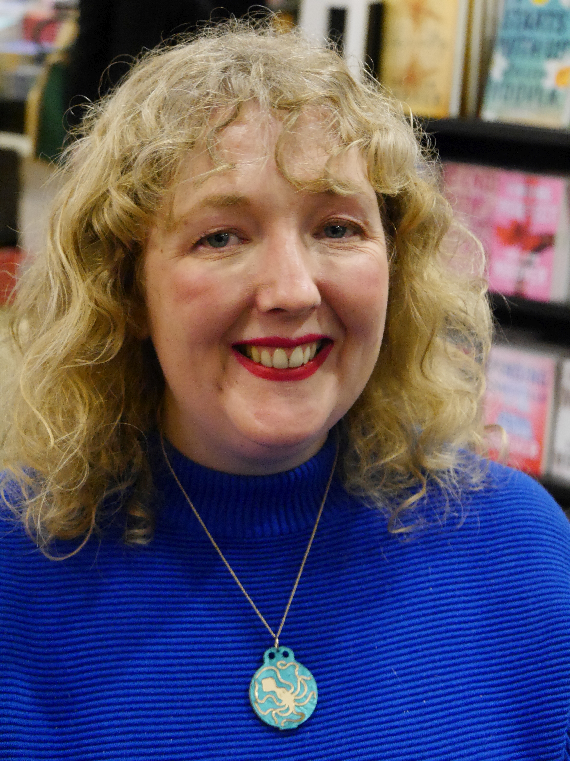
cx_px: 285
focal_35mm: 74
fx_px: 1625
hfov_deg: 19.9
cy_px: 380
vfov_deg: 26.3
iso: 3200
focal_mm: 37
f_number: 4.6
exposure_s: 1/30
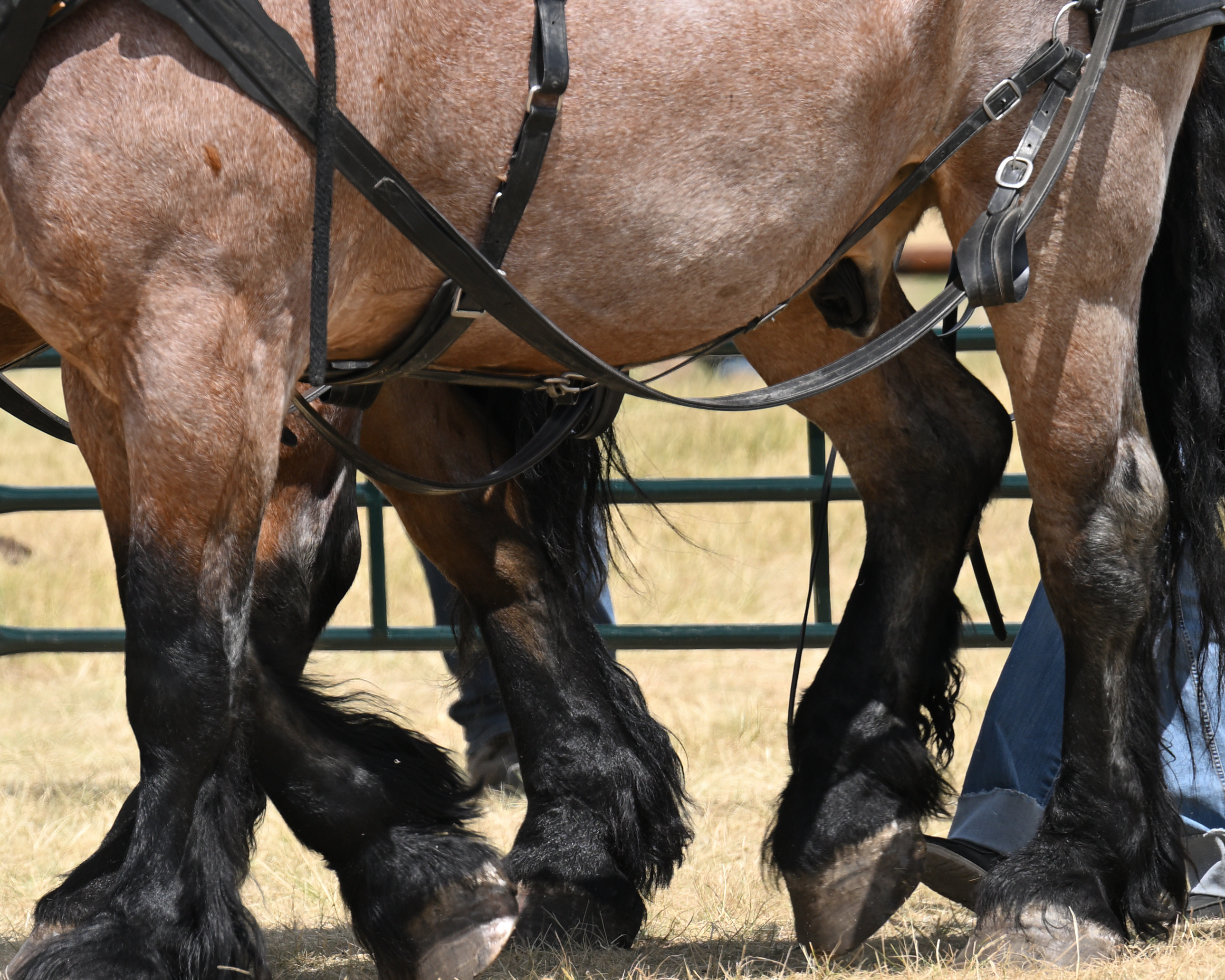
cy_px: 20
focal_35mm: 601
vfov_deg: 2.6
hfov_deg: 3.2
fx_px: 21792
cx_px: -239
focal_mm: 200
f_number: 4
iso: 100
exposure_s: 1/1000
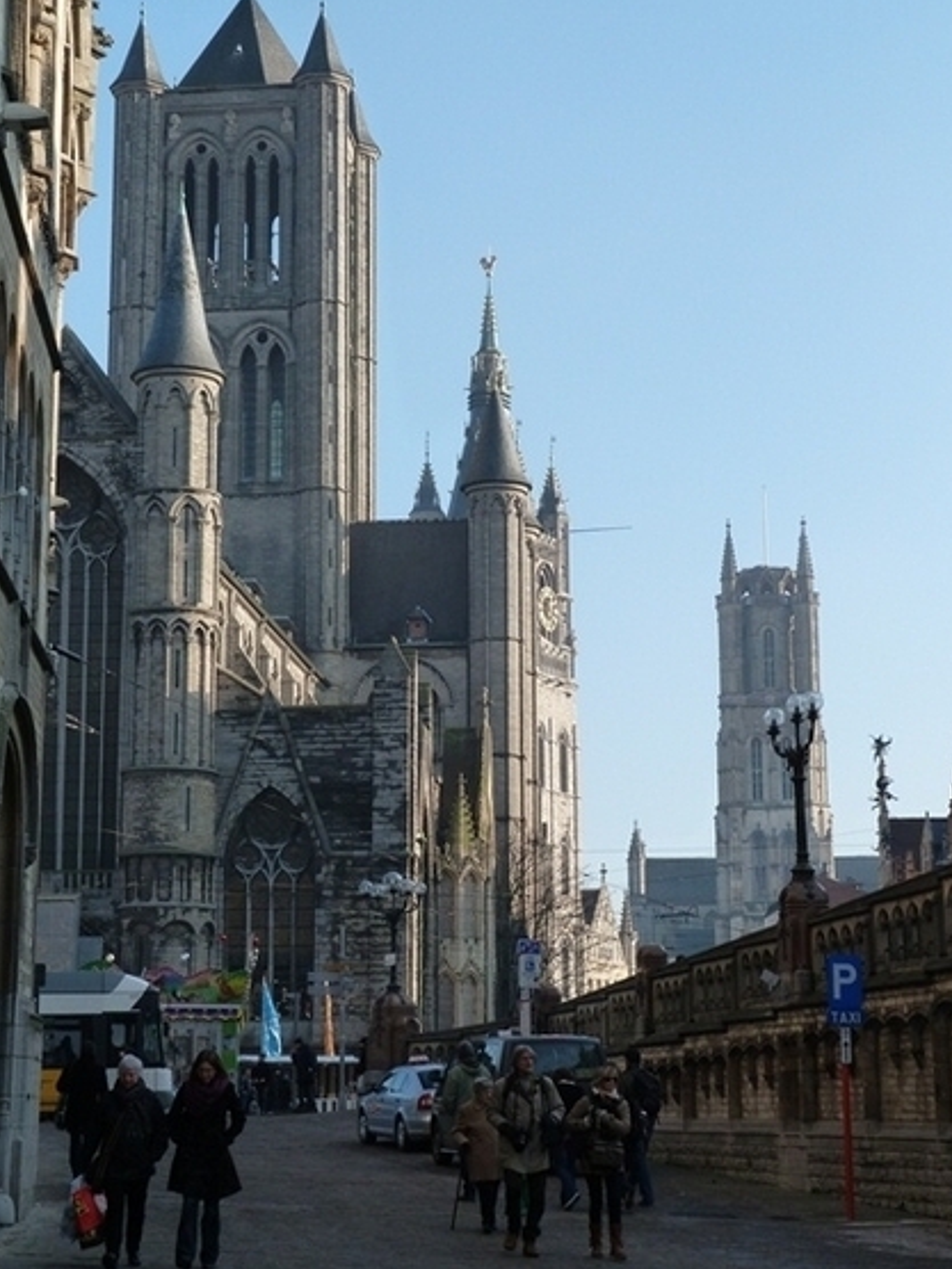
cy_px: 598
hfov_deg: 21.6
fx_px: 2493
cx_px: 450
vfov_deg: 28.6
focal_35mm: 68
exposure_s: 1/250
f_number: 5
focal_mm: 11.3
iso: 125
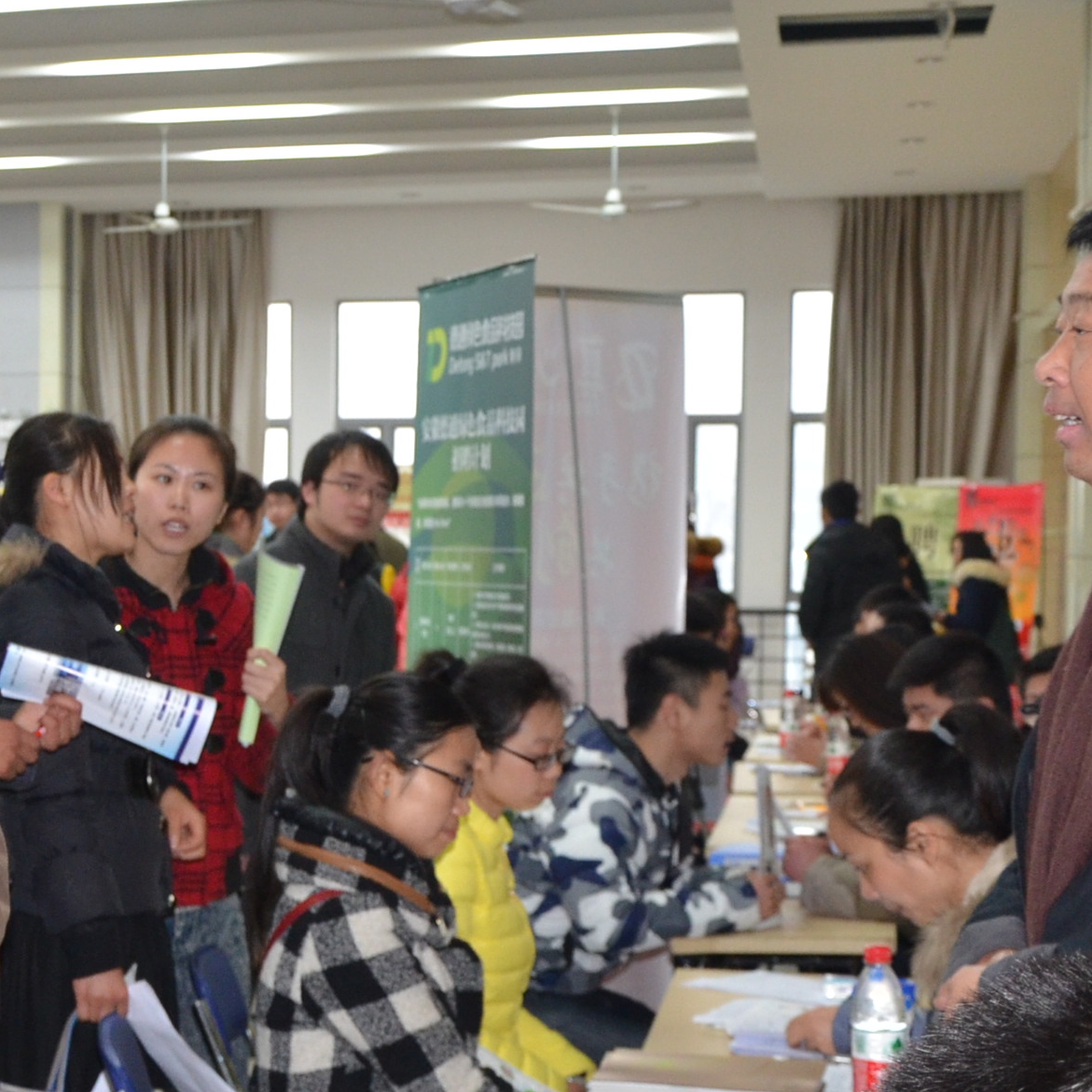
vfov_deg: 20.5
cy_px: 699
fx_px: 3010
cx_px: -240
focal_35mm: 84
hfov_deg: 19.3
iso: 800
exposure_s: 1/60
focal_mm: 21
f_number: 3.8
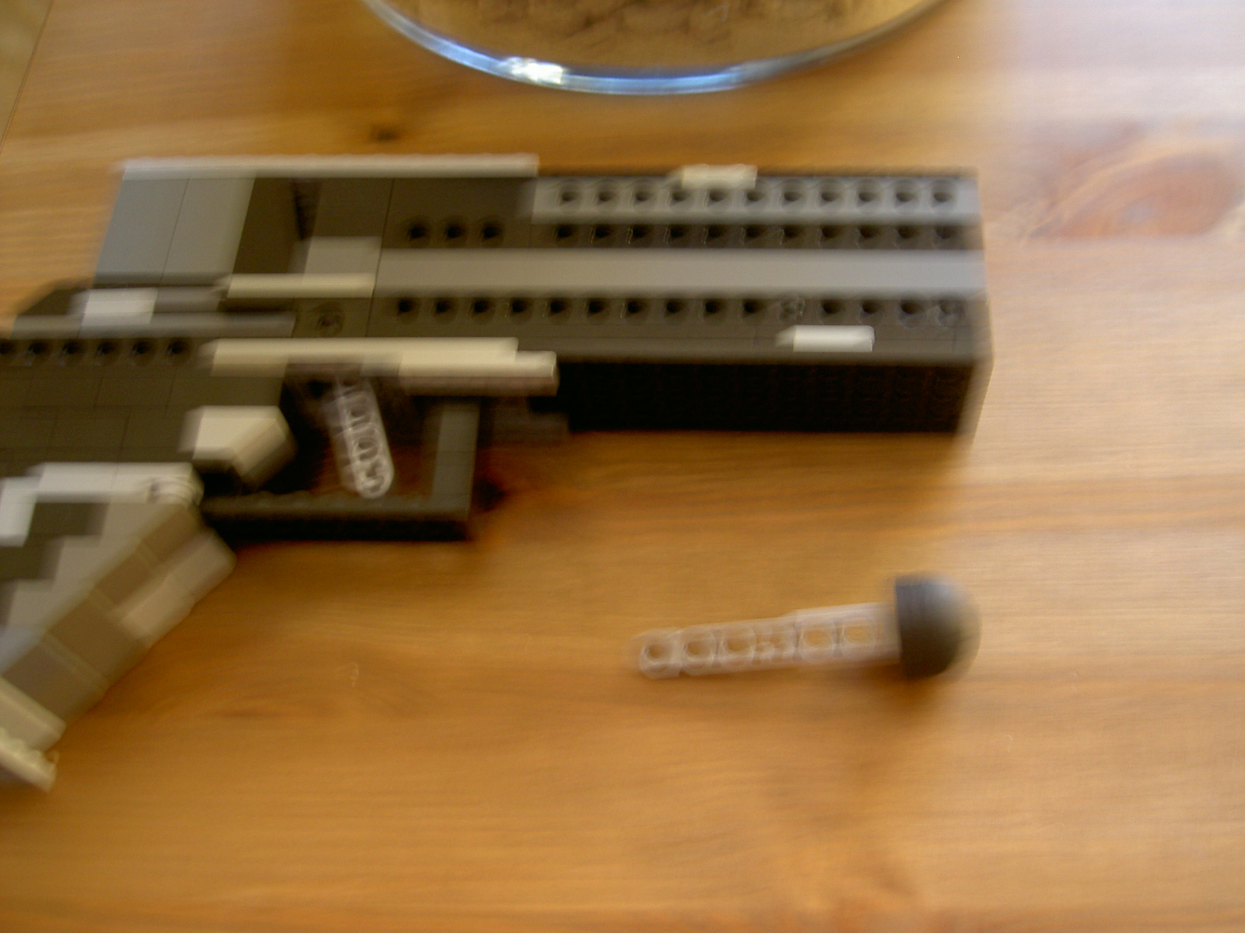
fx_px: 1403
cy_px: 466
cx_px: 622
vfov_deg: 36.8
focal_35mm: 39
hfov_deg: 47.9
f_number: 2.8
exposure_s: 1/8
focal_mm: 8
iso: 100
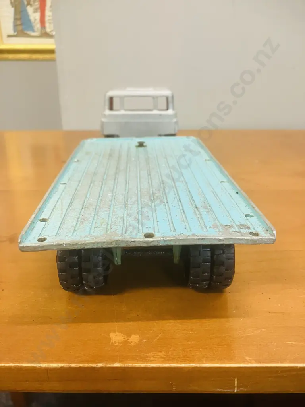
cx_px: 152
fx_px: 329
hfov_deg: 49.7
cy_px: 204
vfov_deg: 63.4
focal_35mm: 28
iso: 250
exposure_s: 1/50
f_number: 1.8
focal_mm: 3.99
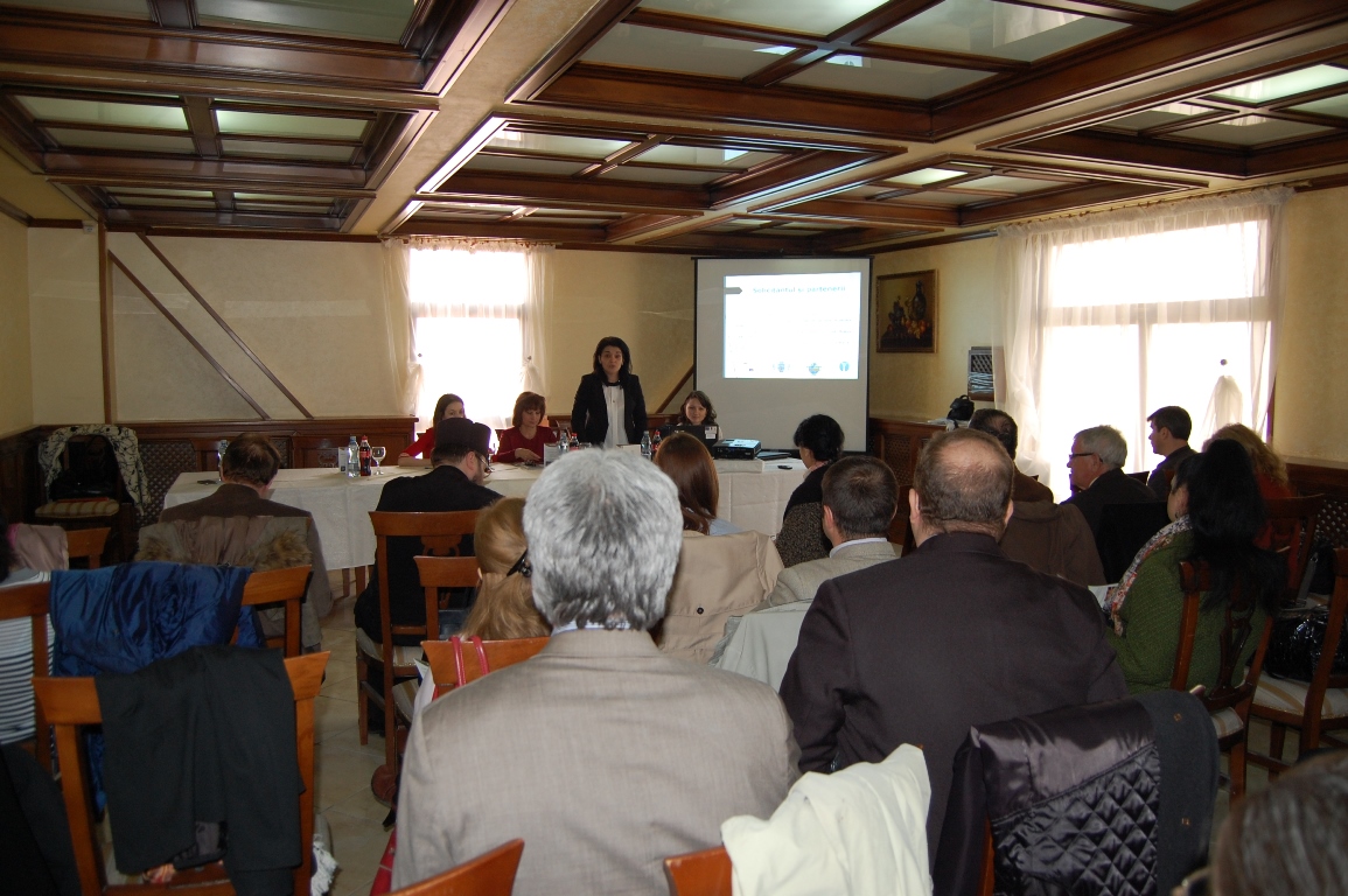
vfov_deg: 47.9
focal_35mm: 27
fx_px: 1010
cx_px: 674
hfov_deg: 67.4
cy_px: 448
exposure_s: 1/60
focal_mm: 18
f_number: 3.5
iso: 400
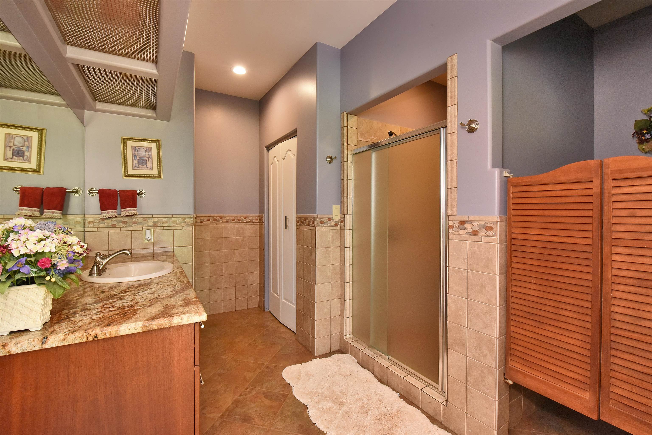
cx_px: 326
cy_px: 218
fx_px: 290
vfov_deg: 73.8
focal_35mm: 16
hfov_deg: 96.7
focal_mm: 16
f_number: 16
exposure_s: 1/60
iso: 6400
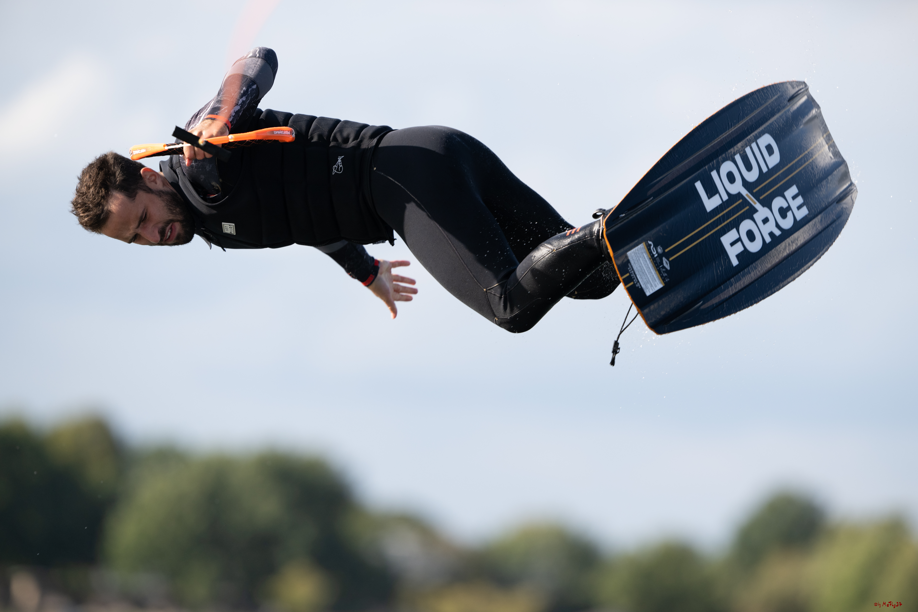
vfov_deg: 3.4
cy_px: 306
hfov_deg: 5.2
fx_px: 10199
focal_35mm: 400
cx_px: 459
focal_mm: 400
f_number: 4.5
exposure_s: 1/2500
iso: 400
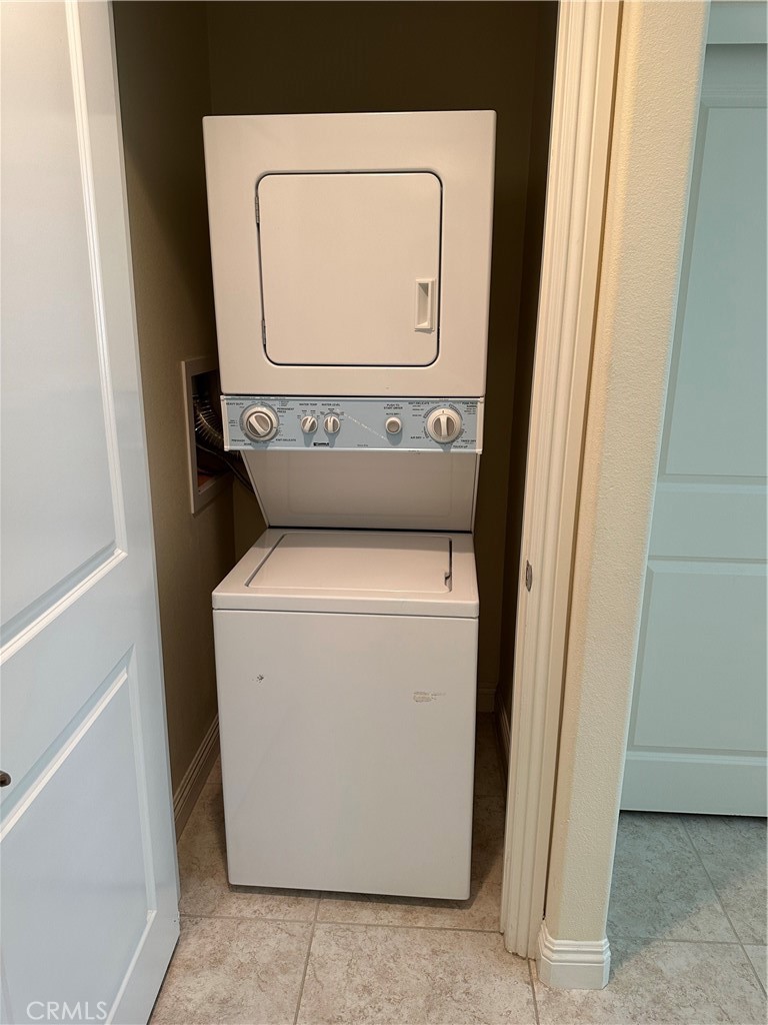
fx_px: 710
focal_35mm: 24
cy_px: 512
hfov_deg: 56.8
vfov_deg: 71.6
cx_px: 384
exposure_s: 1/60
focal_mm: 6.86
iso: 200
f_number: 1.78
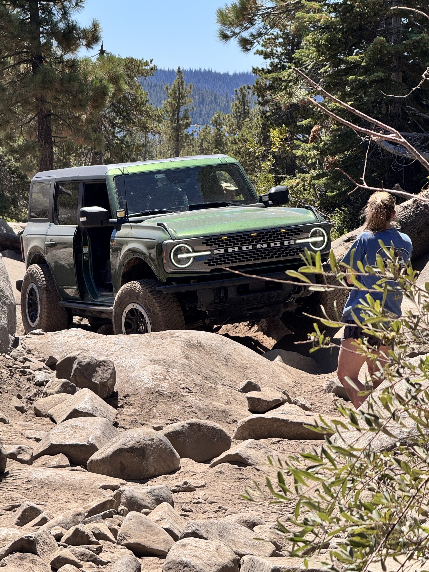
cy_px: 286
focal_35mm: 120
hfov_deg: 12.3
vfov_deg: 16.4
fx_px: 1983
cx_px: 214
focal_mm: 15.66
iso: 50
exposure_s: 1/990
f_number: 2.8
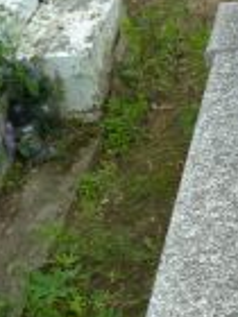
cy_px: 235
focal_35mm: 86
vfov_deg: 22.6
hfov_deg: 16.2
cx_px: 320
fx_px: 788
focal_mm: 4.1
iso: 200
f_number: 3.3
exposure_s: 1/250
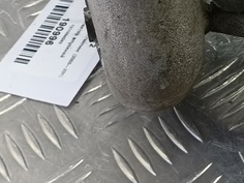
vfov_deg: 13.2
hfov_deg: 17.1
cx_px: 402
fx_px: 705
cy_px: -159
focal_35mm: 100
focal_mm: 4.11
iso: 132
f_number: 1.6
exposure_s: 1/50
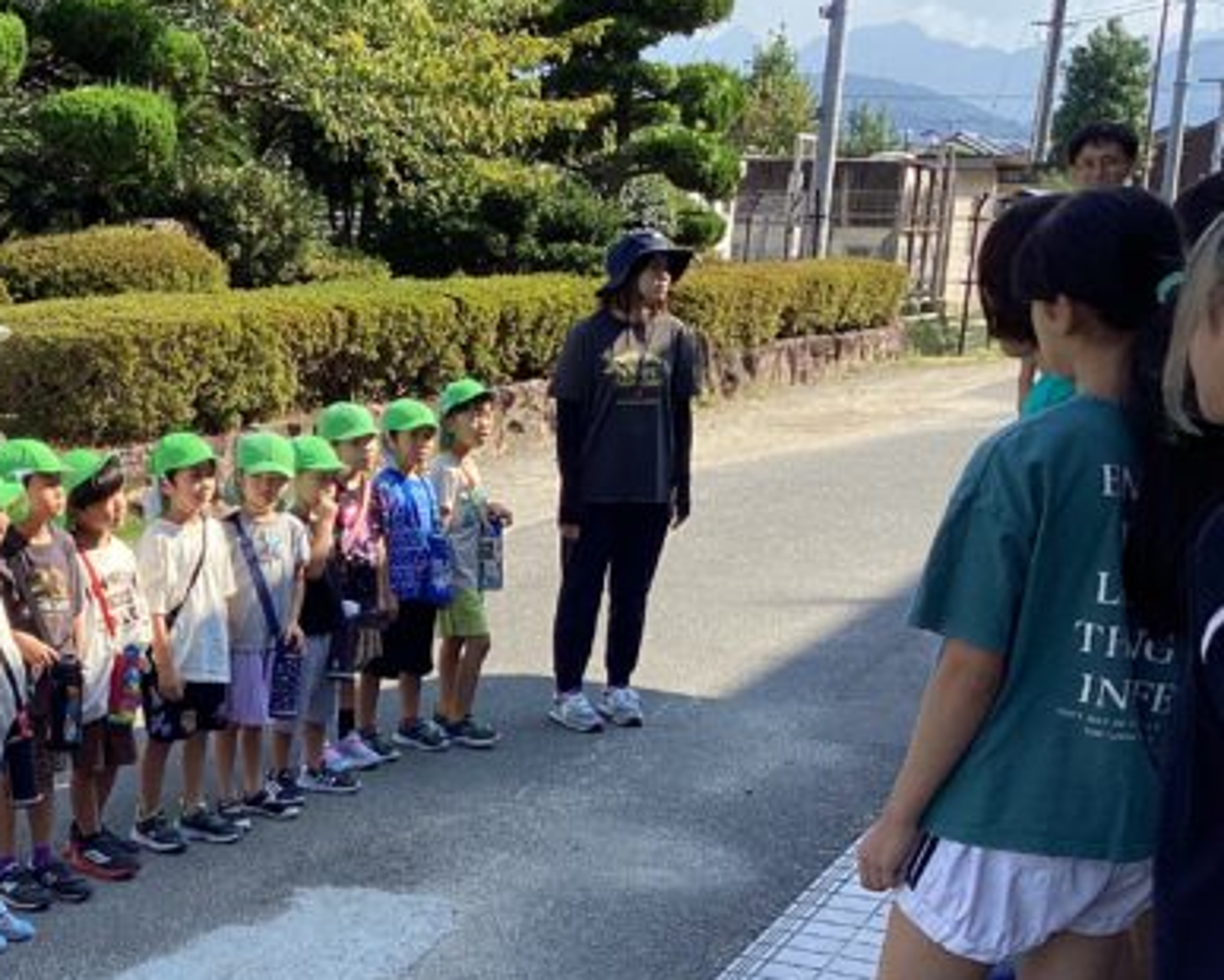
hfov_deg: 30.3
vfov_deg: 25.1
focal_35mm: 60
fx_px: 2175
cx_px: 161
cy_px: 740
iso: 25
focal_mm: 3.3
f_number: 2.4
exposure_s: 1/424
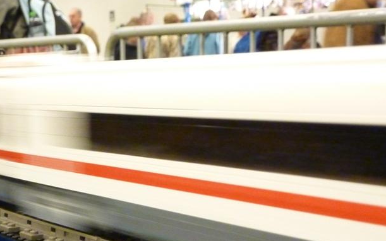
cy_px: 187
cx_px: 133
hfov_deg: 27.0
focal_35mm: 76
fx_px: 800
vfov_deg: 17.0
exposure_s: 1/13
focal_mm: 7.9
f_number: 3.8
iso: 800
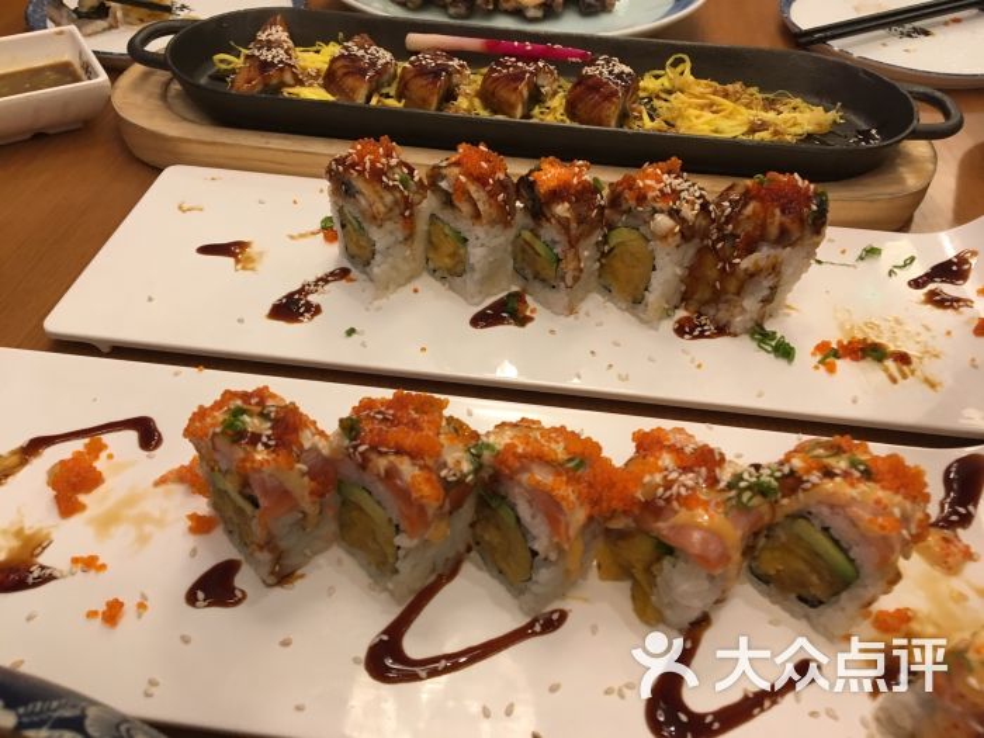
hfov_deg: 61.7
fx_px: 824
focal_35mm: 29
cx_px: 492
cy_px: 369
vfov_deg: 48.2
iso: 125
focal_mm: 4.15
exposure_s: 1/33
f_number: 2.2
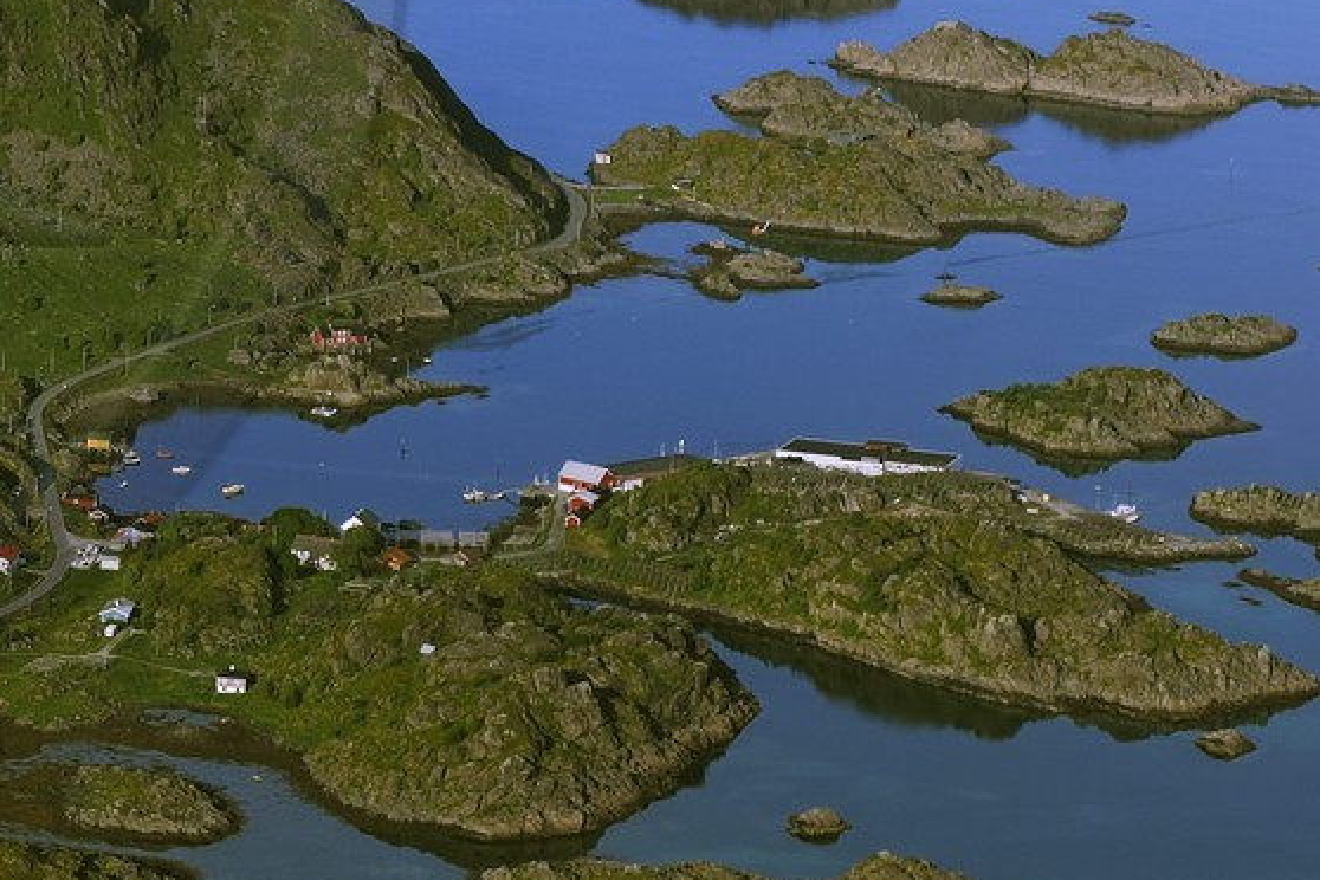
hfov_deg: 9.7
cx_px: -570
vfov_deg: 6.6
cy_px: -137
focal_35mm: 206
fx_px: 7553
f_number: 4
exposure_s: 1/1000
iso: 100
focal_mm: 48
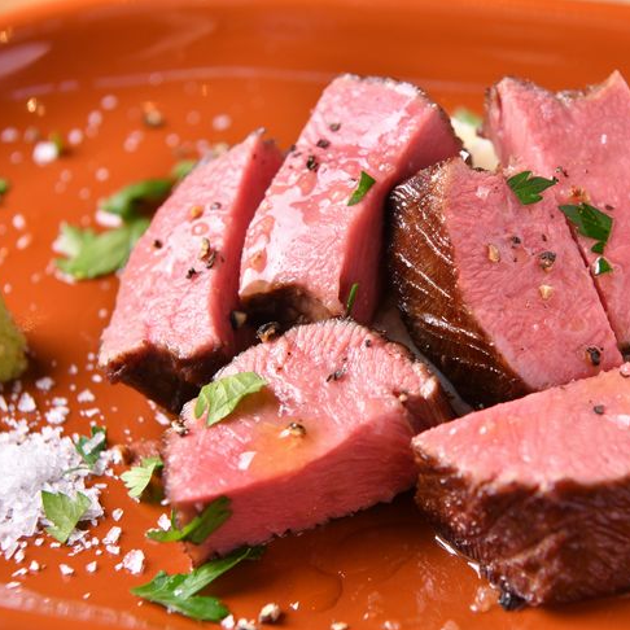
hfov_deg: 19.3
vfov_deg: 19.3
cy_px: 316
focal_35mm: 90
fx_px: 1853
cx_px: 399
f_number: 7.1
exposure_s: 1/60
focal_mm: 70
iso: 400
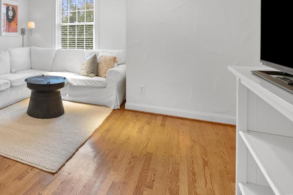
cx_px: 66
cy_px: 45
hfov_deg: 66.2
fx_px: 203
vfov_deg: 48.9
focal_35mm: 25
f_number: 8
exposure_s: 1/5
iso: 400
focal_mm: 8
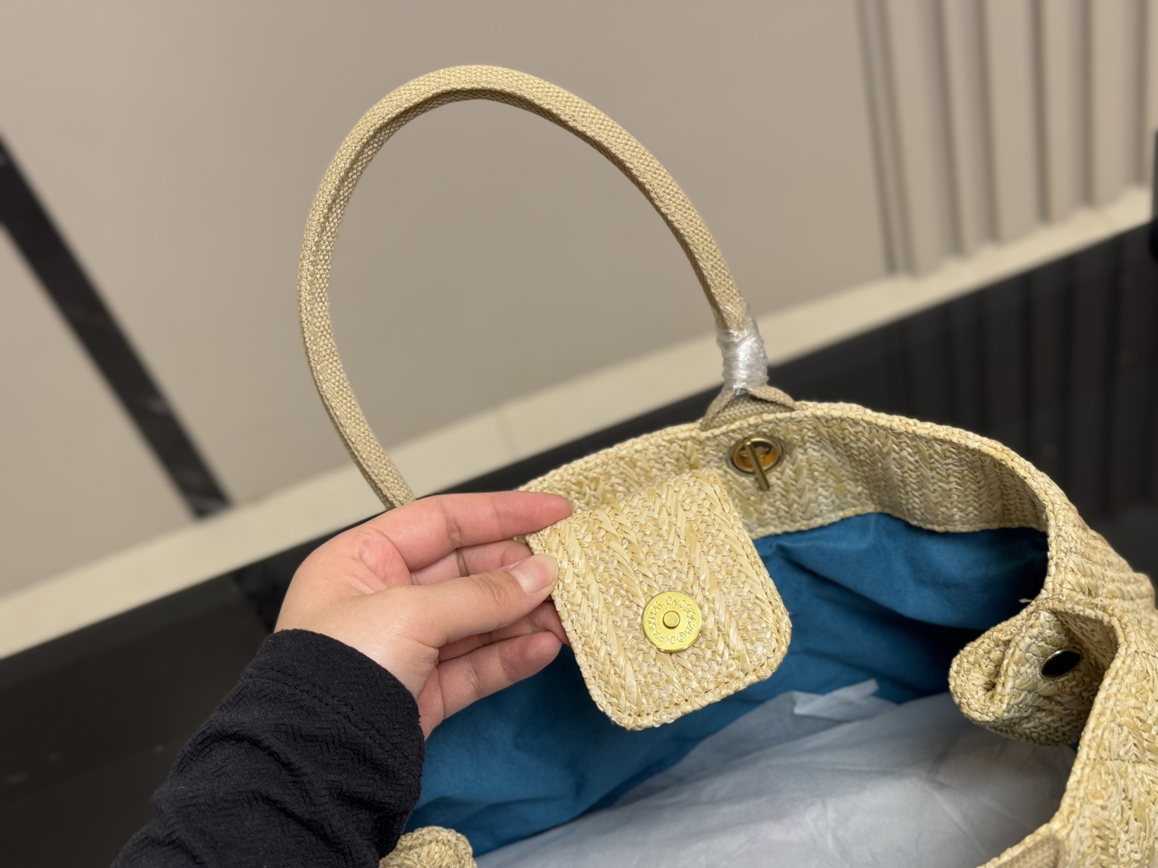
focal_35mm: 48
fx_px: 1606
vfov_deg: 30.3
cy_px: 434
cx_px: 579
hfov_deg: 39.7
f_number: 1.78
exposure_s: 1/79
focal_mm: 6.76
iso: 100
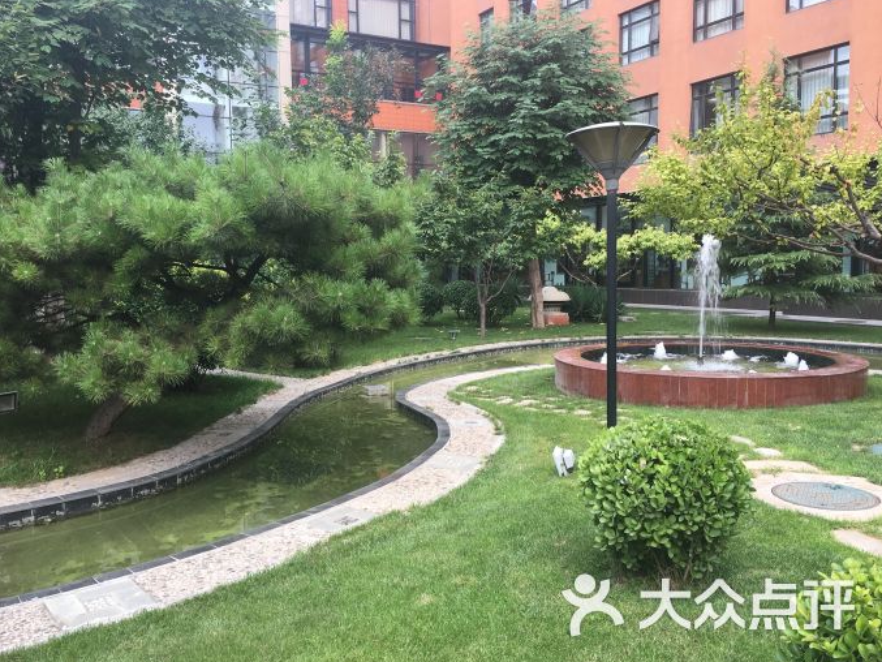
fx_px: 765
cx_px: 433
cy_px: 330
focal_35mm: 30
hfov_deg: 60.0
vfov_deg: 46.8
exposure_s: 1/50
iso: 25
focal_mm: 4.15
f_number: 2.2
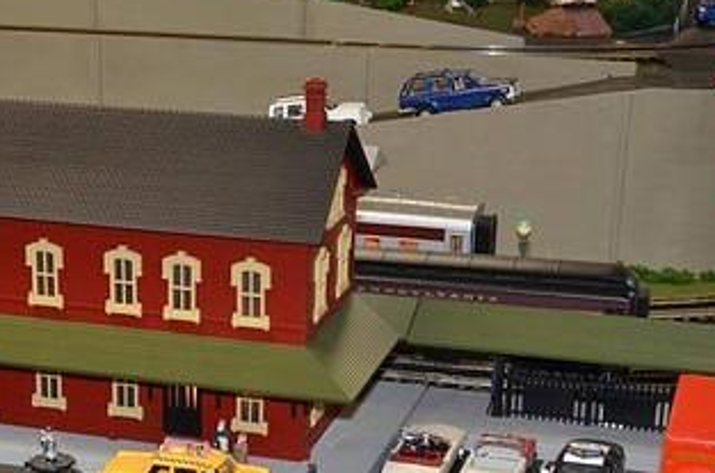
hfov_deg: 21.2
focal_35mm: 95
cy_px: 452
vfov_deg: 14.1
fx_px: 1882
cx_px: 123
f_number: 4
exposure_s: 1/60
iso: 800
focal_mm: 31
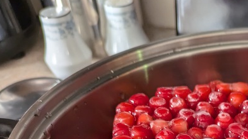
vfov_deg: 15.1
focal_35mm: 71
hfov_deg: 27.4
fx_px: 467
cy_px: 235
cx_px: 270
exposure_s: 1/30
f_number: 1.89
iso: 132
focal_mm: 5.43
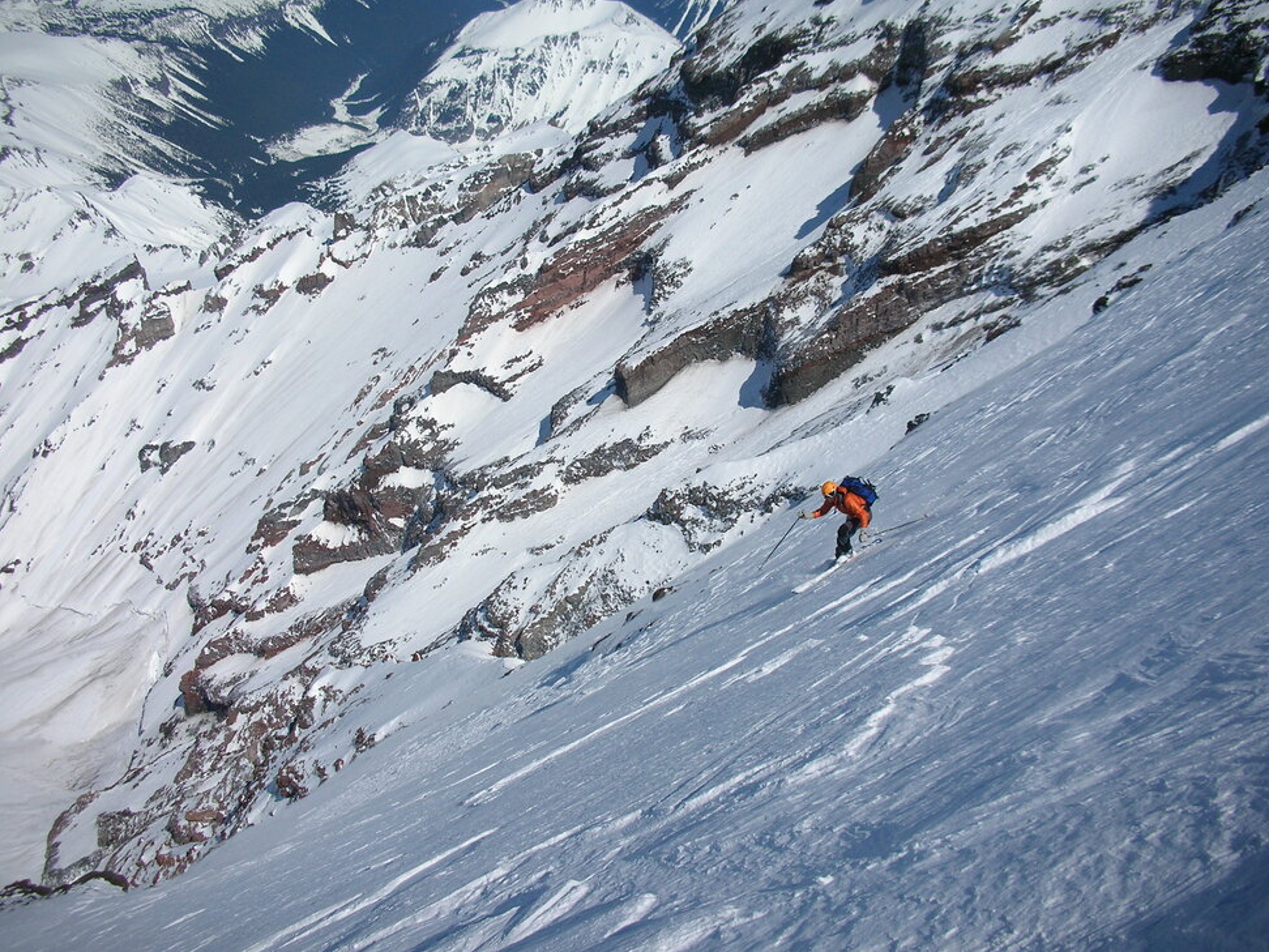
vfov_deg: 39.7
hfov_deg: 51.4
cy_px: 464
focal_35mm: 36
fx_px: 1320
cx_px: 631
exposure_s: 1/250
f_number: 8.5
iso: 50
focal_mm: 5.8
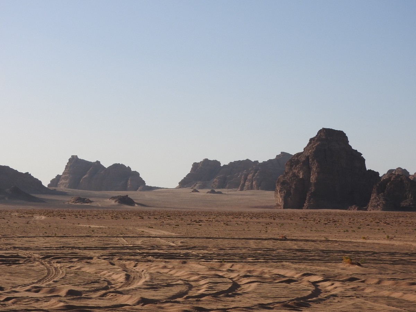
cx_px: 208
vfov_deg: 14.1
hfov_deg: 18.7
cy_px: 156
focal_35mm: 105
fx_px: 1262
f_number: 4.8
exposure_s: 1/1250
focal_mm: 18.8
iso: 100
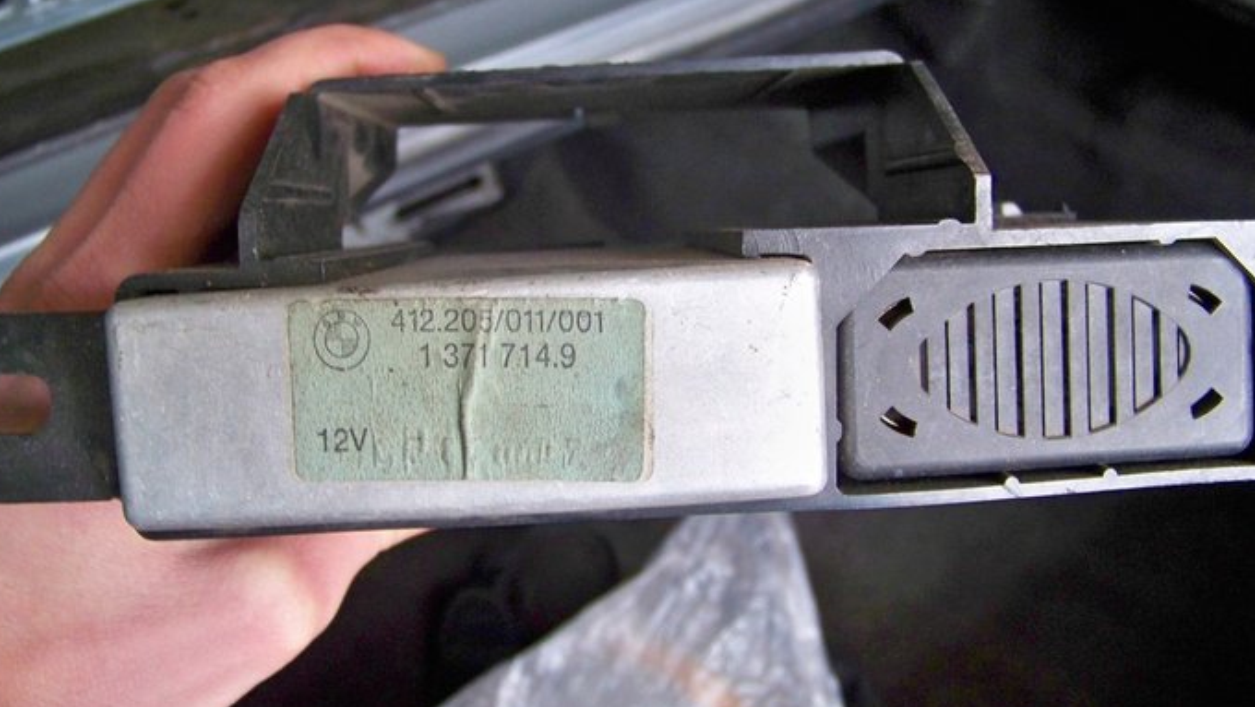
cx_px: 618
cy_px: 330
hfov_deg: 54.0
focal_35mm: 37
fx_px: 1232
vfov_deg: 32.0
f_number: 2.8
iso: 250
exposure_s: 1/60
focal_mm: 5.85
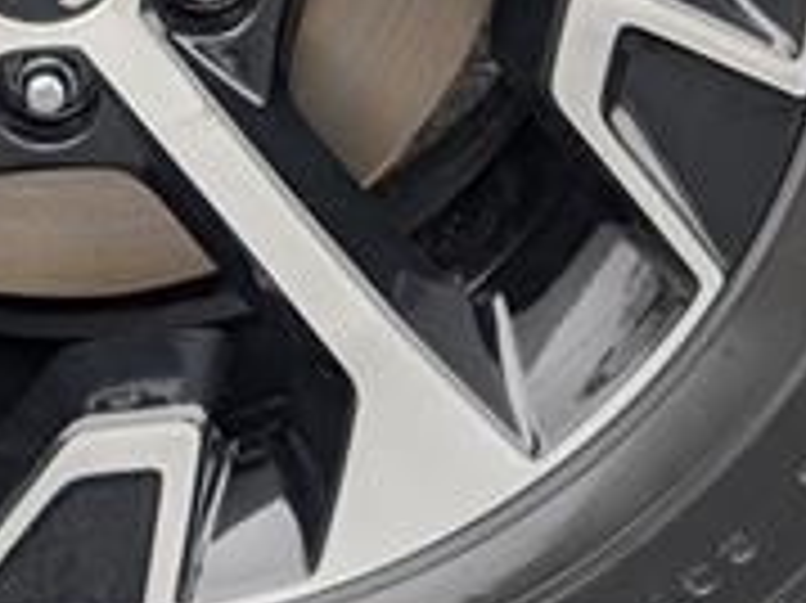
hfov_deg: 21.9
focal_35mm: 86
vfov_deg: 15.9
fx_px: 2001
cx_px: -14
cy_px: -270
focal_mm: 6.9
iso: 38
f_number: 1.68
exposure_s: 1/1111
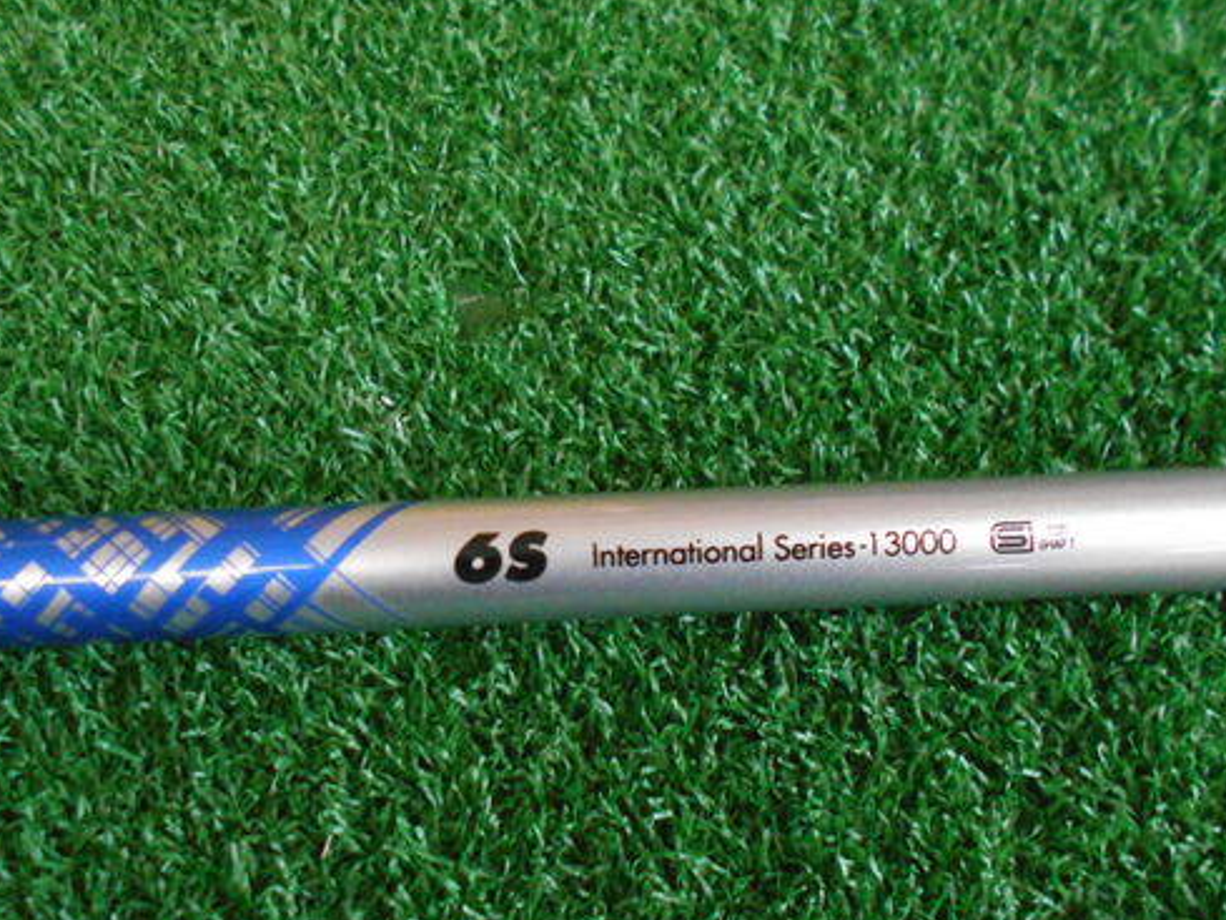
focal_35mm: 34
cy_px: 551
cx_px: 484
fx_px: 1204
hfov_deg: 53.5
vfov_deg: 41.6
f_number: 3.2
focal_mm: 4.6
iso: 800
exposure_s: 1/100
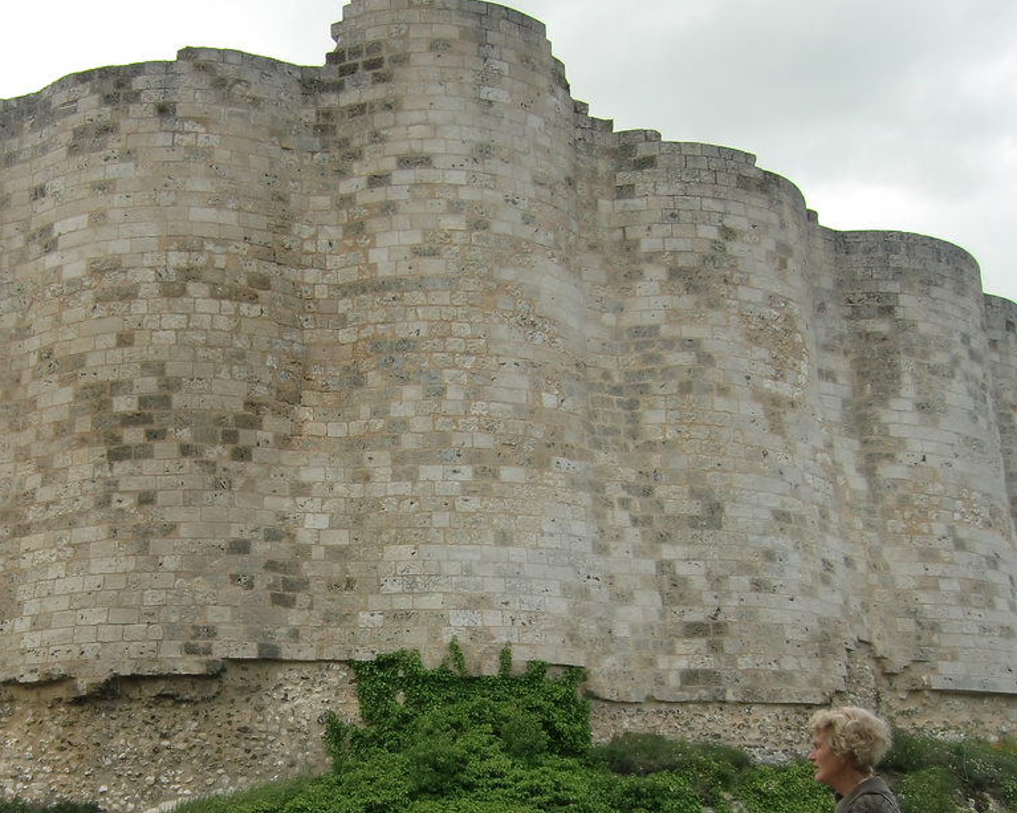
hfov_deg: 41.3
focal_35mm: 44
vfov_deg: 33.2
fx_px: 1324
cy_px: 651
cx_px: 312
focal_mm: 4.3
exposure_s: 1/500
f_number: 3.2
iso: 64
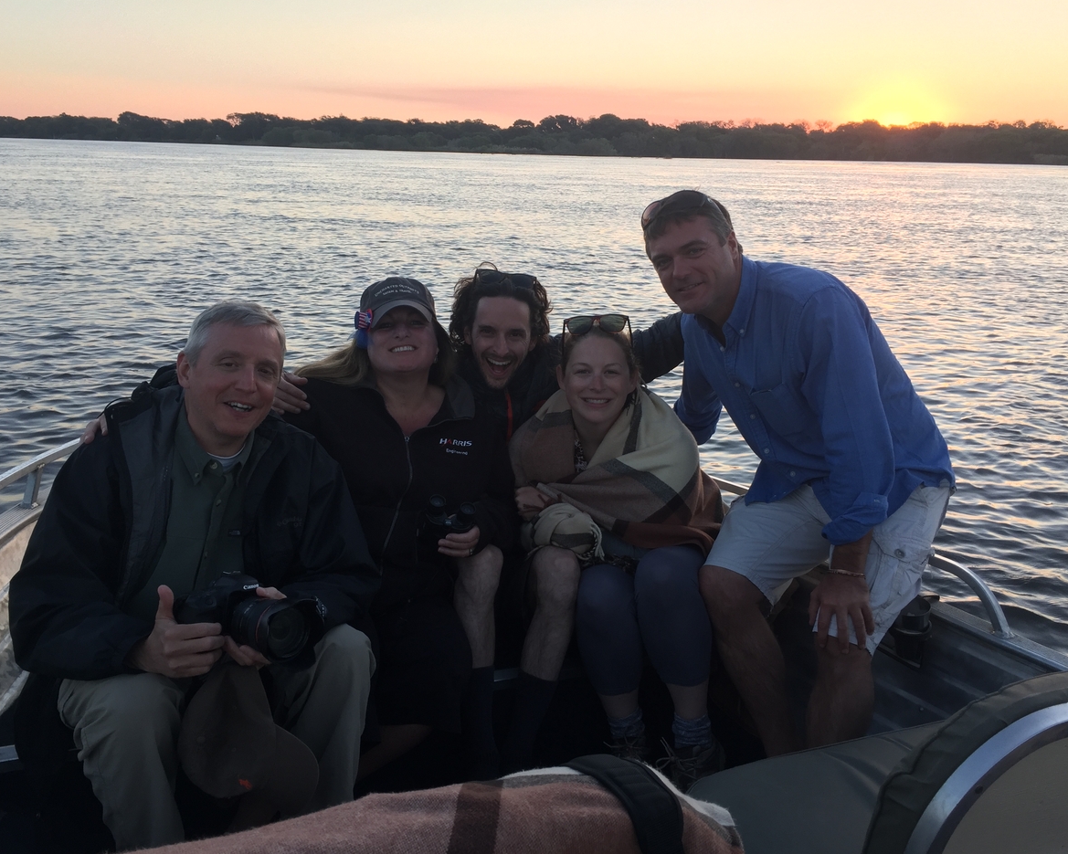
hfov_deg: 57.2
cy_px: 434
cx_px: 533
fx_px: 980
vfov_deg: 47.1
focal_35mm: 31
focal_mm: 4.15
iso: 32
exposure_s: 1/128
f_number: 2.2
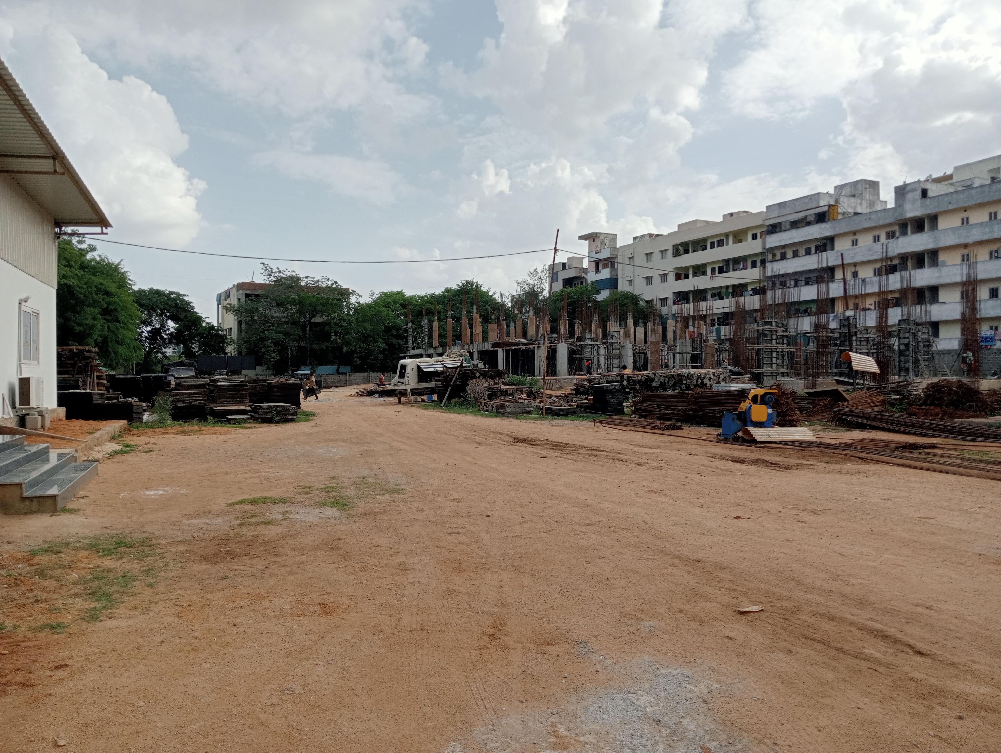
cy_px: 376
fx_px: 811
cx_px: 500
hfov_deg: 63.4
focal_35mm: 28
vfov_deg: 49.9
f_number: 1.8
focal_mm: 4.04
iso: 112
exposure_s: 1/853
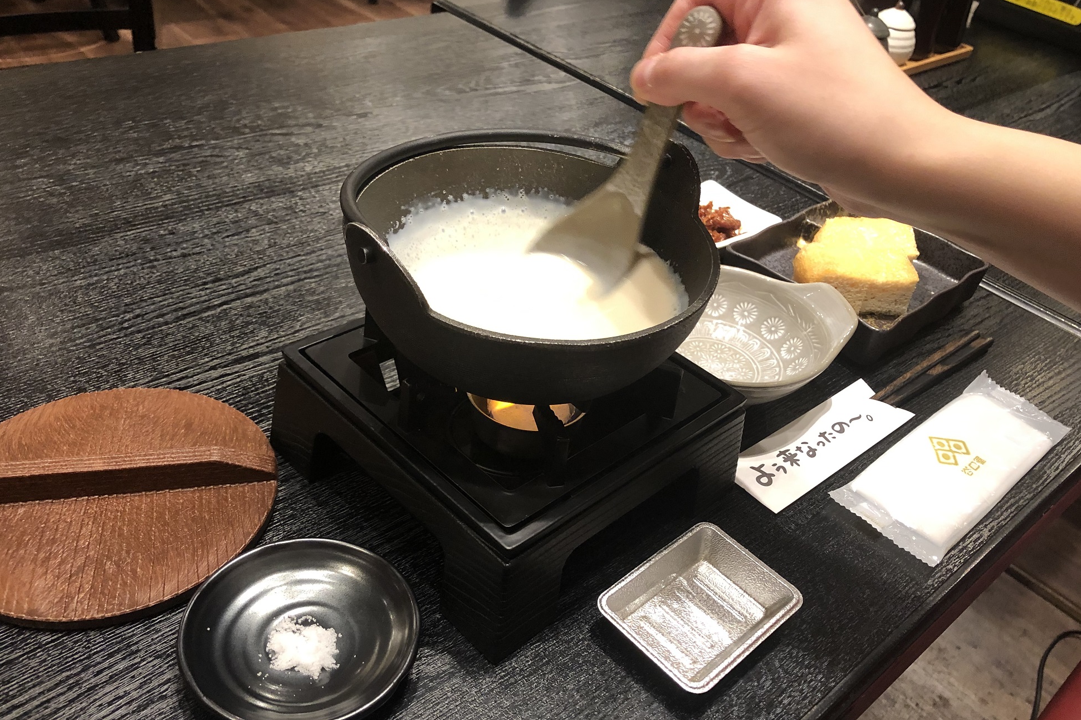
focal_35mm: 30
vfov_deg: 43.5
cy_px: 403
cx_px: 555
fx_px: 901
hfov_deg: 61.9
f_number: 1.8
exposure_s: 1/15
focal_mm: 3.99
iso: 64
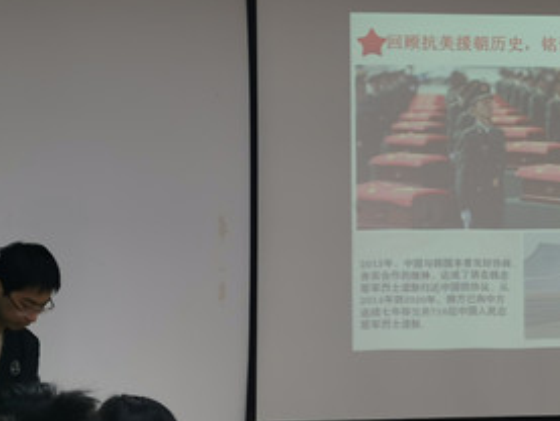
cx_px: 453
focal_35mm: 117
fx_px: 1894
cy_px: 105
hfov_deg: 16.7
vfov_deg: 12.6
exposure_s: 1/100
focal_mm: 5.58
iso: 50
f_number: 1.8
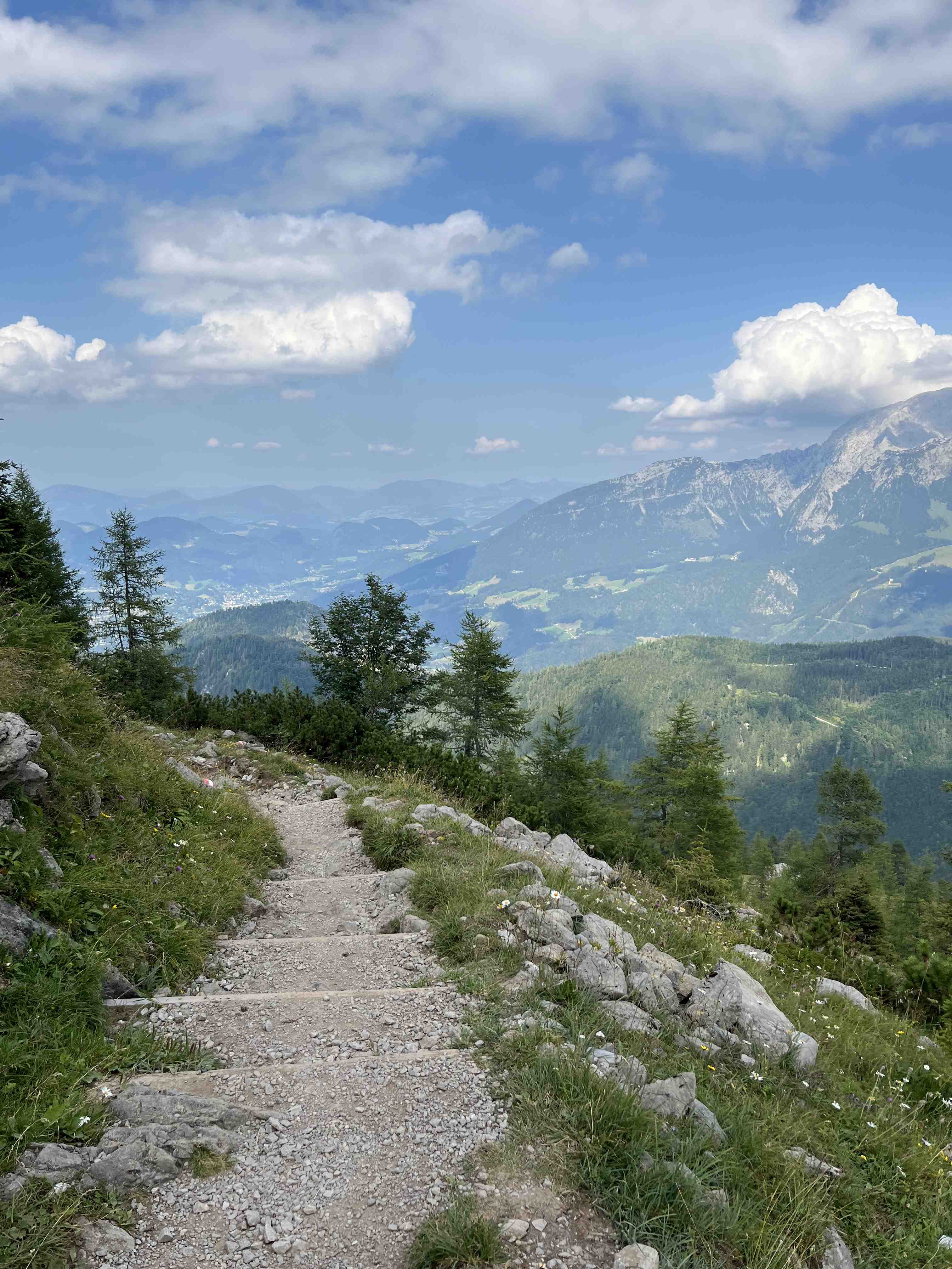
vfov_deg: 67.3
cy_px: 634
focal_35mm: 26
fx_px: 953
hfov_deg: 53.1
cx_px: 476
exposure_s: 1/3215
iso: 50
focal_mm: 5.1
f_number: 1.6
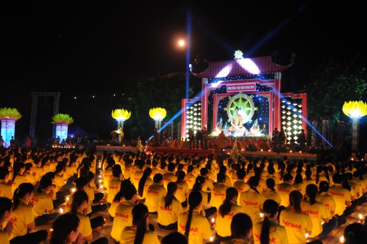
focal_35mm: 36
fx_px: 367
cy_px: 122
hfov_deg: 53.2
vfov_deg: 36.8
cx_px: 184
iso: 1000
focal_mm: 24
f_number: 2.8
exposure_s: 1/13
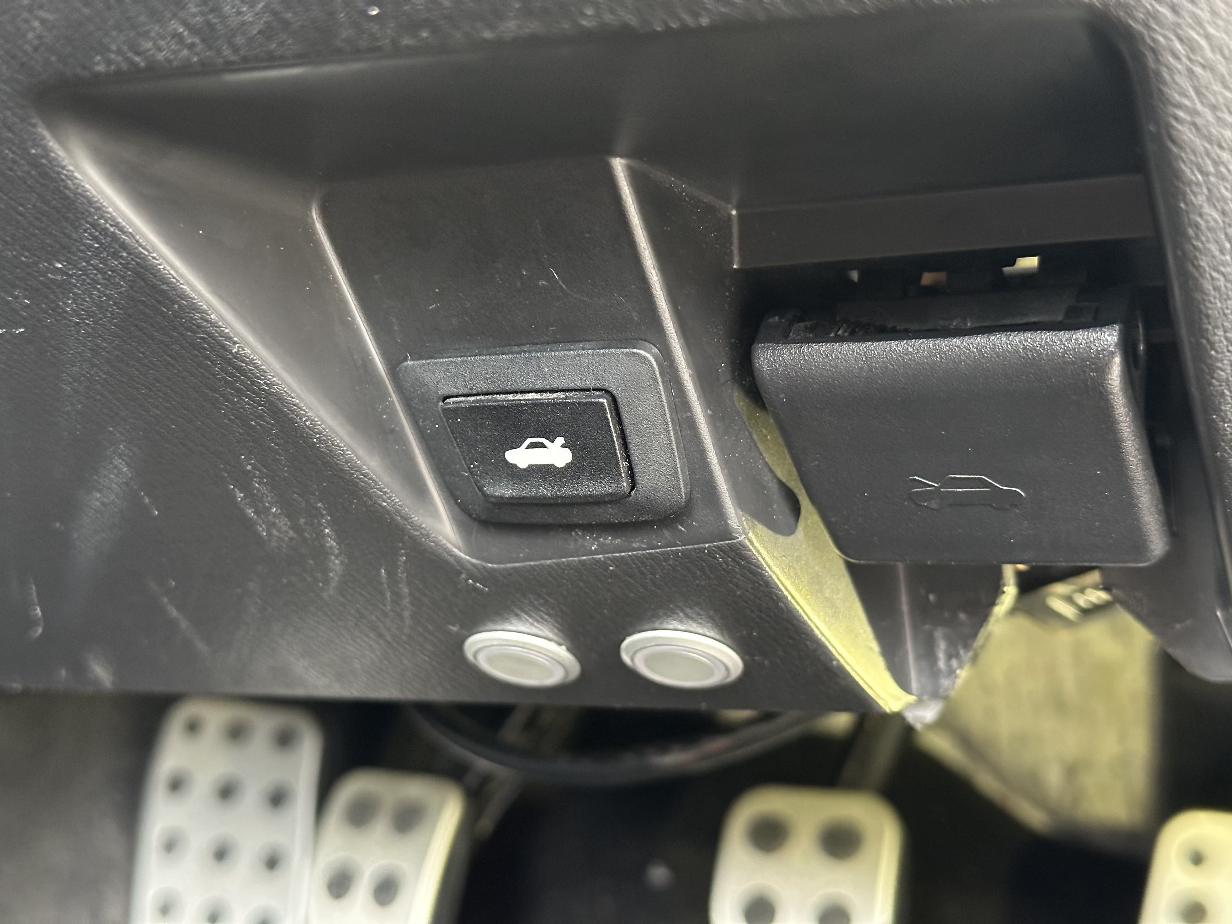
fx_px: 1708
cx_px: 616
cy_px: 462
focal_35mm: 48
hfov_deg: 39.7
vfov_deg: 30.3
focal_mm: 6.86
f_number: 1.78
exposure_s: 1/30
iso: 640
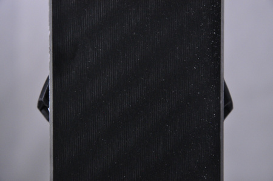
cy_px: 90
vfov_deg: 8.7
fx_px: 1193
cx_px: 136
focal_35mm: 158
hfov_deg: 13.1
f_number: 9.5
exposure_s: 1/125
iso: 3200
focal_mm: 105
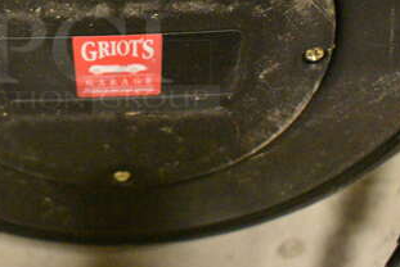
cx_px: 77
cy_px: 45
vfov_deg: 25.0
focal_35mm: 53
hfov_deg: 36.2
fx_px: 589
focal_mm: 18
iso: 12800
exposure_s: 1/60
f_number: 3.5
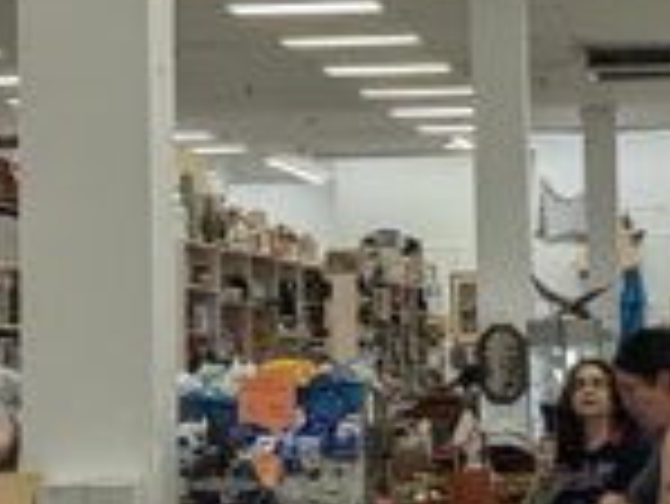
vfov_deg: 10.2
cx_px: 288
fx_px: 2809
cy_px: 22
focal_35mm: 145
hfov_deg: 13.6
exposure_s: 1/312
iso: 56
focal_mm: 4.38
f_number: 1.73
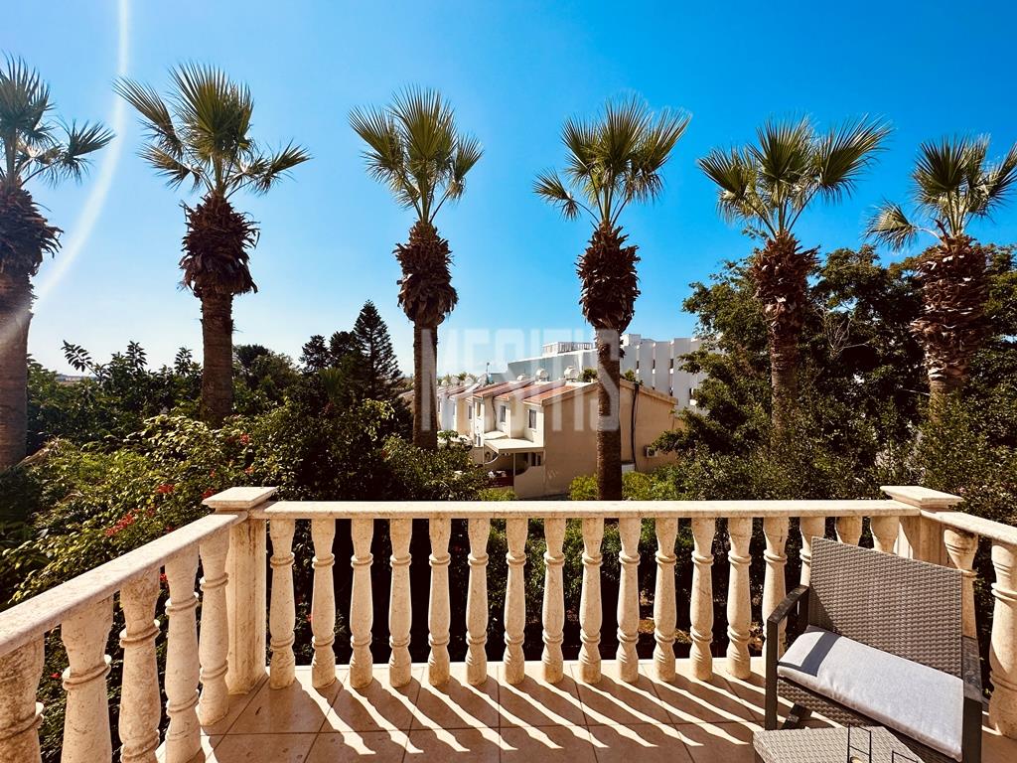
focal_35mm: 14
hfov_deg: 102.1
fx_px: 411
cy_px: 382
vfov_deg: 85.7
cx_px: 508
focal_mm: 2.22
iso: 50
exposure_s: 1/3205
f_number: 2.2
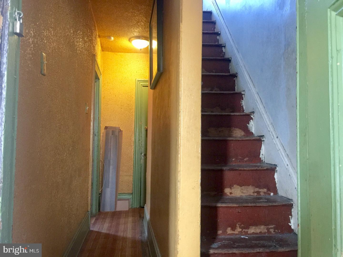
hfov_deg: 61.7
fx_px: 287
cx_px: 172
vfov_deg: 48.2
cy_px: 128
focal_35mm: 29
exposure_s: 1/15
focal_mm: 4.15
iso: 125
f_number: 2.2
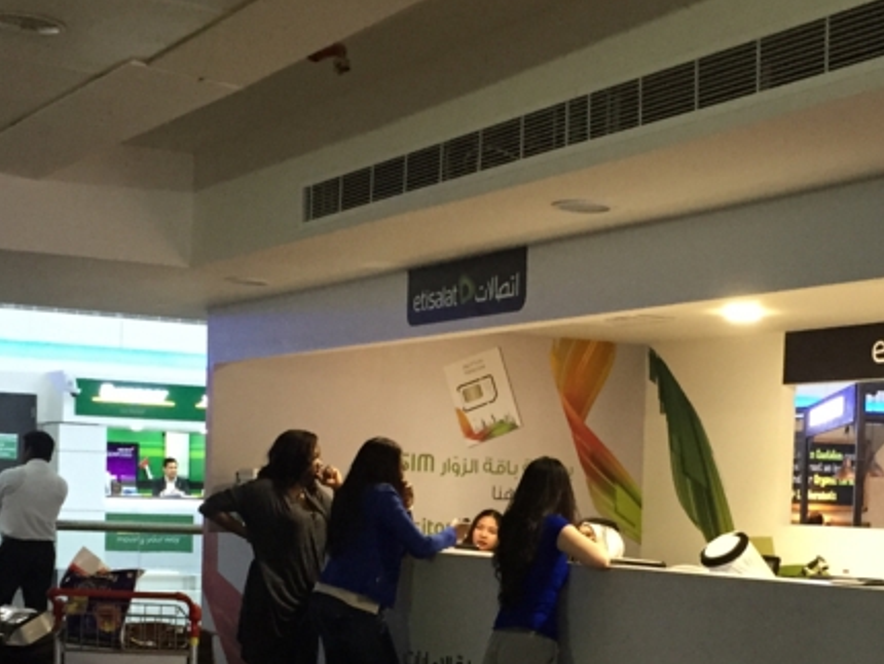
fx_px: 1763
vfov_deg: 21.0
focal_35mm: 69
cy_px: 567
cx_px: 518
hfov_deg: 28.1
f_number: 2.2
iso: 200
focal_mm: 4.15
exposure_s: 1/30
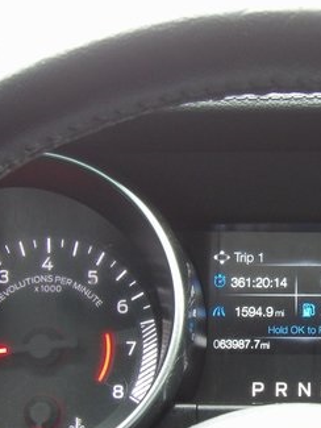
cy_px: 312
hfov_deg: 12.0
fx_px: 1507
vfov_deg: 16.1
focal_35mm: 122
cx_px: 309
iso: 285
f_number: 4
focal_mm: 11.1
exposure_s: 1/17
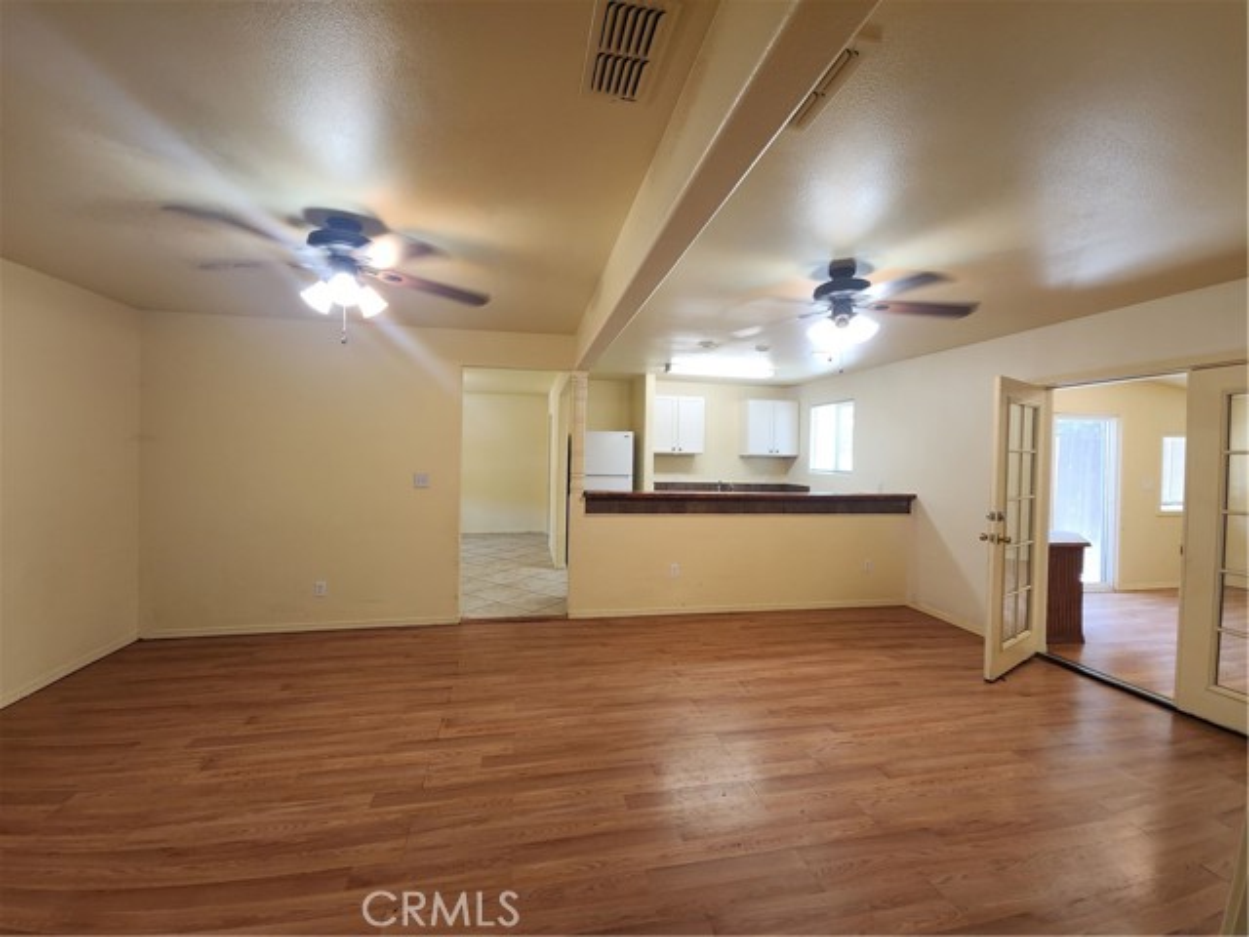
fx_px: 469
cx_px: 624
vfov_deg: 89.9
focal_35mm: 13
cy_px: 468
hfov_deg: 106.2
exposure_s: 1/60
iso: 200
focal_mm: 2.2
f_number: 2.2
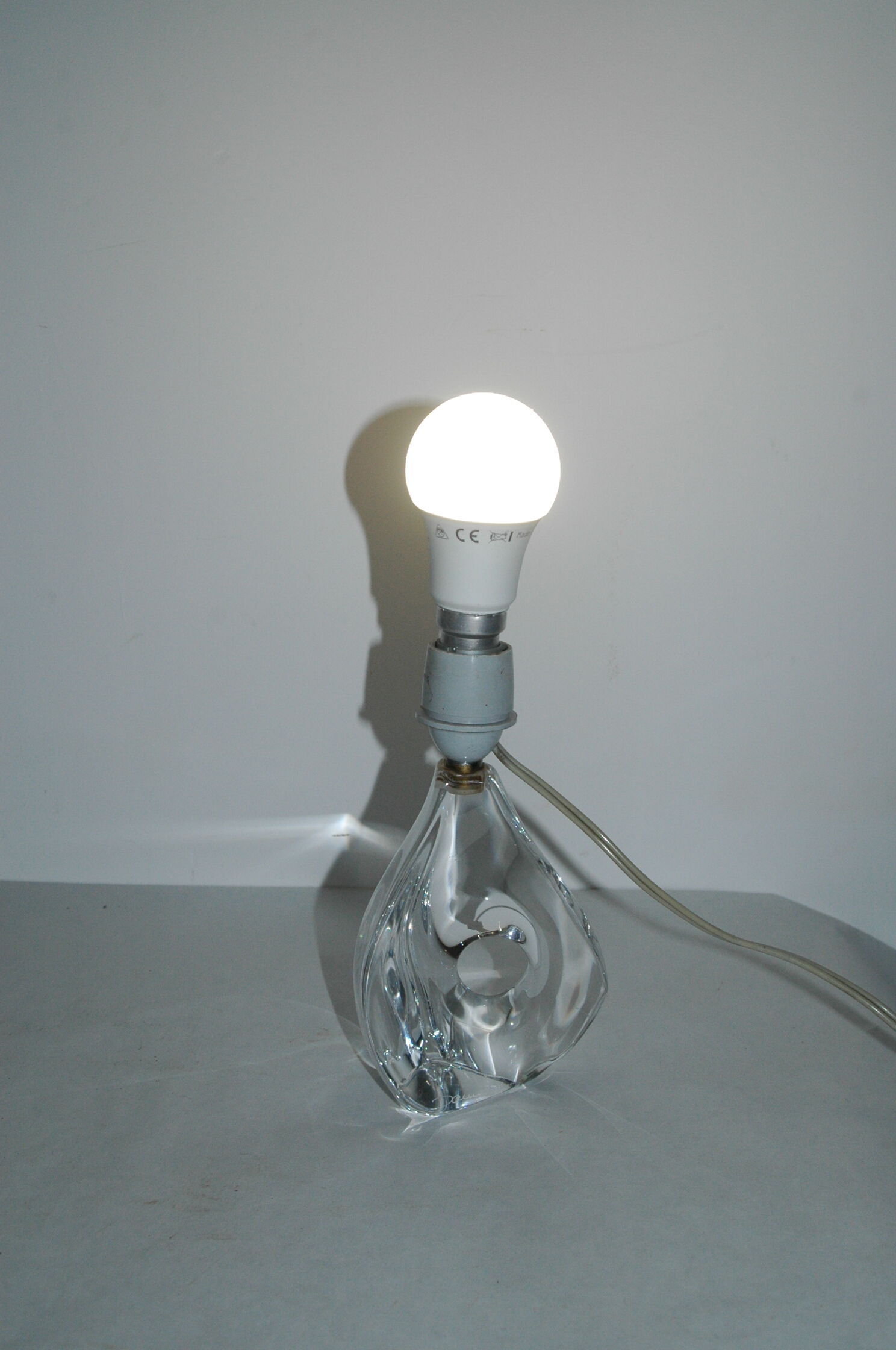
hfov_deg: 31.8
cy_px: 675
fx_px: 1572
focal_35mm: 42
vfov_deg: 46.4
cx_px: 448
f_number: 7.1
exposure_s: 1/160
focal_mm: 28
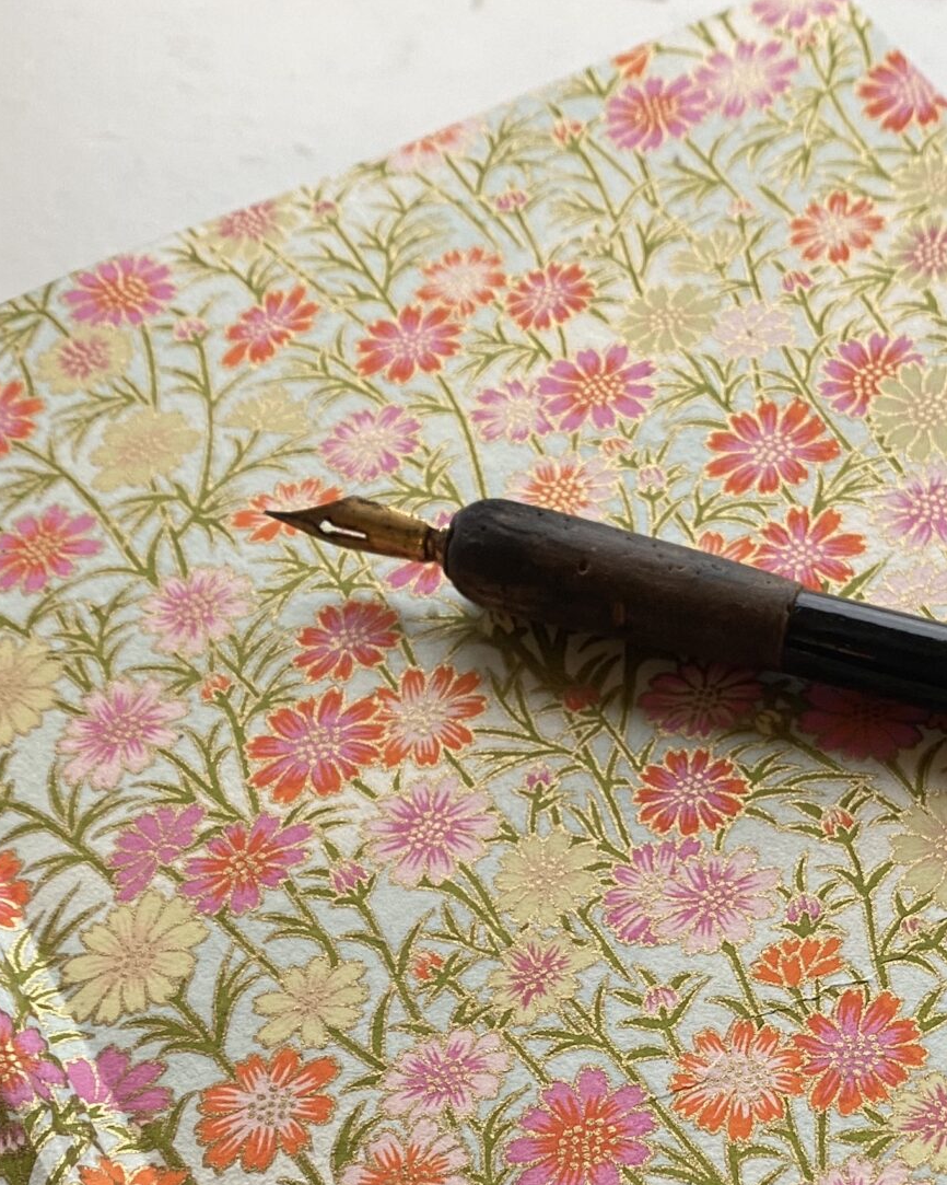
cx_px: 773
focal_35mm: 60
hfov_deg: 24.9
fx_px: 2103
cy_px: 996
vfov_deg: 30.5
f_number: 1.8
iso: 64
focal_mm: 4.25
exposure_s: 1/50
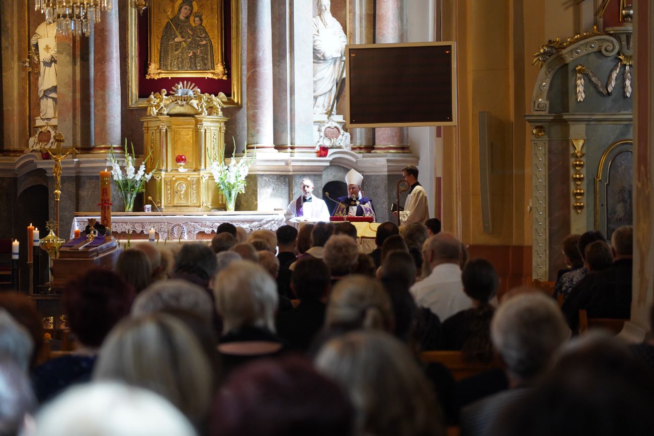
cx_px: 327
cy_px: 218
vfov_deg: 13.0
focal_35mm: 105
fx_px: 1908
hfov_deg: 19.5
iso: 3200
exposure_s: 1/500
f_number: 4
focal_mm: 105
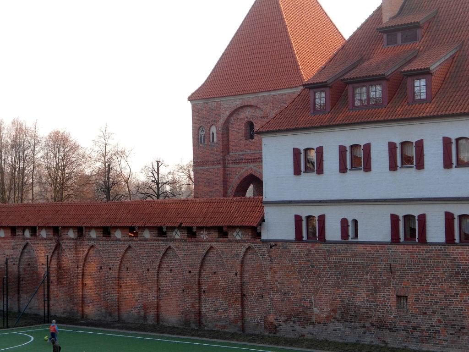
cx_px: 234
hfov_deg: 26.3
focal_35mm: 74
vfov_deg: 19.9
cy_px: 176
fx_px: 1003
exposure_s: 1/50
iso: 80
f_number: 4.7
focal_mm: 13.2
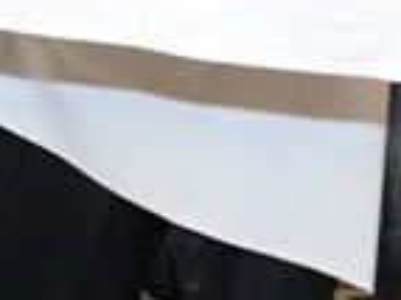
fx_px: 1910
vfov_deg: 8.6
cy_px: -241
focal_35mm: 165
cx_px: -586
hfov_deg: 10.3
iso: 2500
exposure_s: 1/80
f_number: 5.6
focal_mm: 24
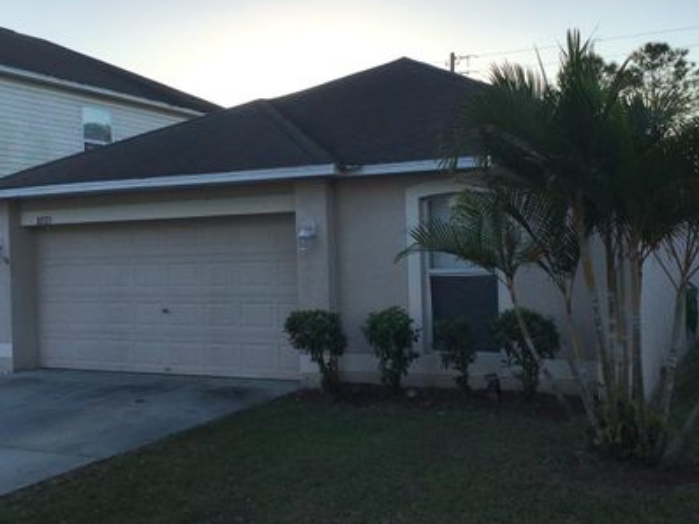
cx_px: 384
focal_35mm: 39
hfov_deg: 47.8
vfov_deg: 36.8
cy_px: 251
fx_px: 788
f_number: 2.4
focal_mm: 3.3
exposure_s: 1/641
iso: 25
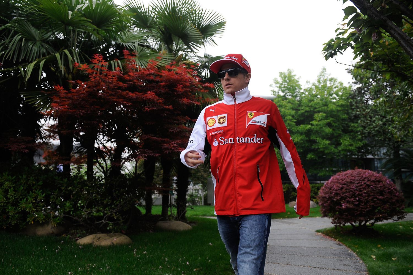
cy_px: 138
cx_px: 206
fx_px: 310
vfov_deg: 47.9
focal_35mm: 27
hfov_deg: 67.4
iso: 800
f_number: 2.8
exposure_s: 1/400
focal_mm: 27
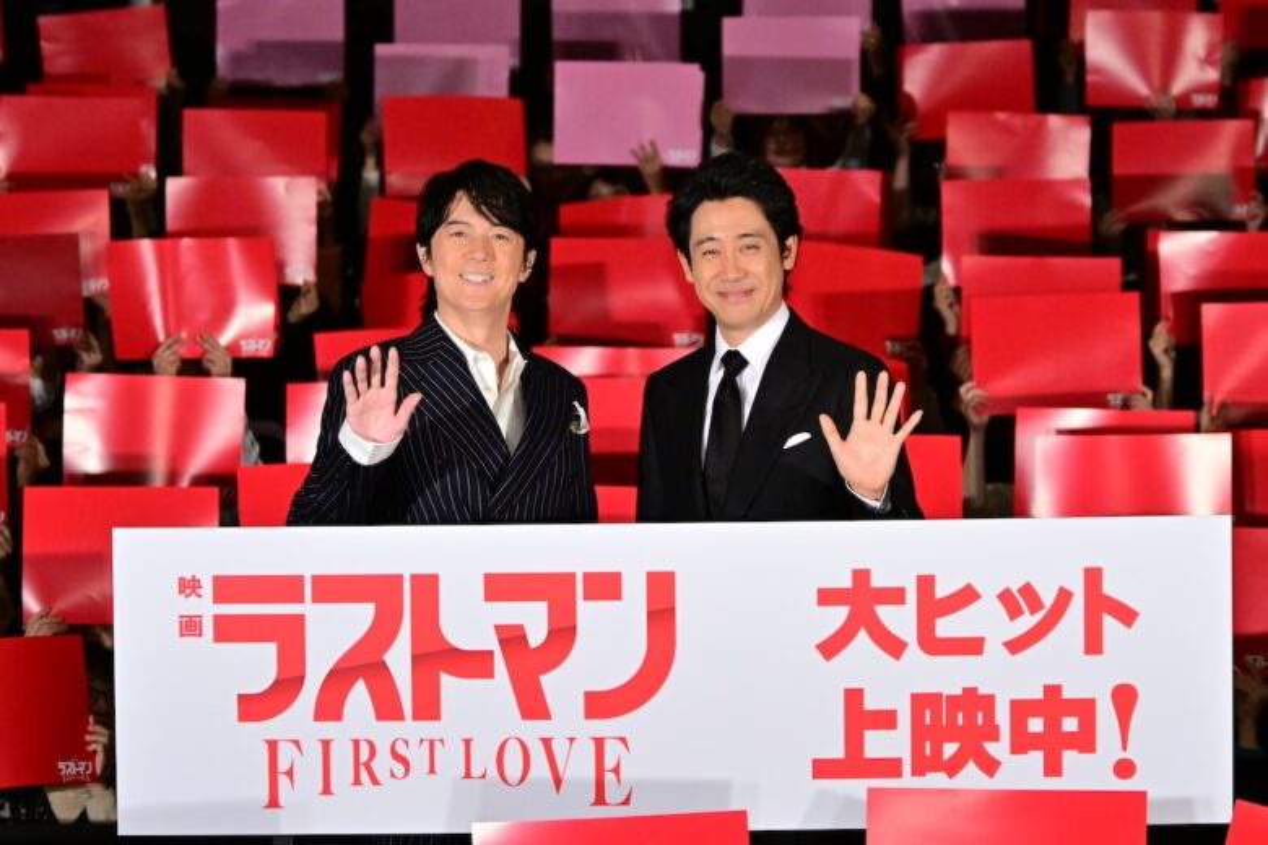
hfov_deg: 11.4
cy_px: 422
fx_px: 6340
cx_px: 634
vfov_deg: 7.6
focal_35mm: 180
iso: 3200
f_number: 6.3
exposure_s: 1/200
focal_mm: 120
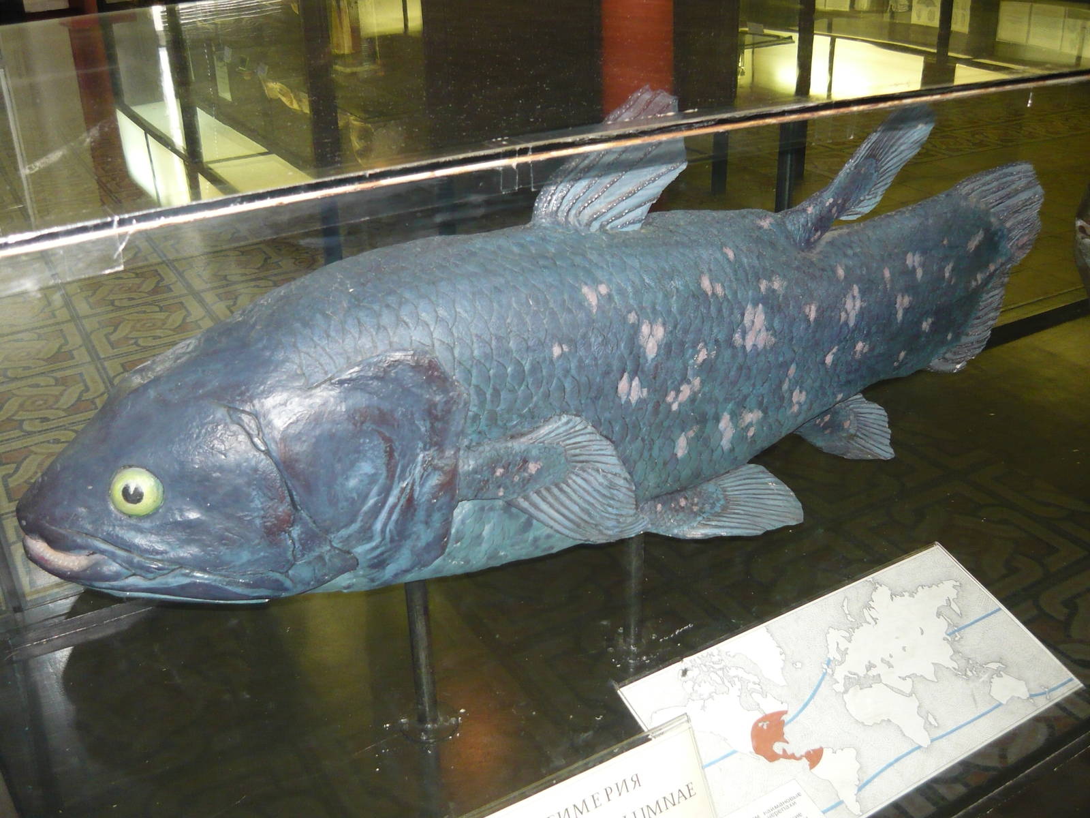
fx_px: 1039
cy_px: 409
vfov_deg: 42.9
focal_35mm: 33
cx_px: 545
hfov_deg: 55.4
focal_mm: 5.5
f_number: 2.8
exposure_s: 1/30
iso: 320
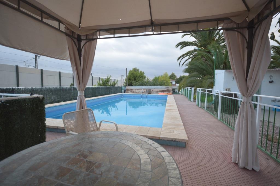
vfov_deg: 77.2
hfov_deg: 100.4
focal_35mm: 15
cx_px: 140
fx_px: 117
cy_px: 93
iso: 400
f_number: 4
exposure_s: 1/80
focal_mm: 10
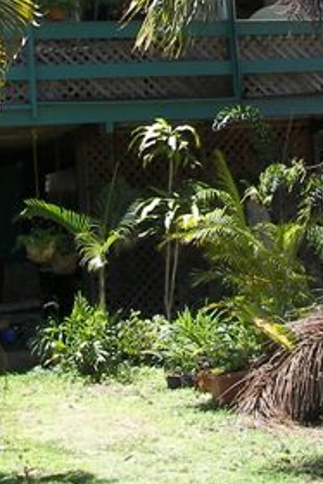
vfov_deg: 18.5
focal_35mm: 107
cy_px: -14
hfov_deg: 12.8
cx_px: 206
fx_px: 1438
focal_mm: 6
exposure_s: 1/320
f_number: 2.8
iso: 50
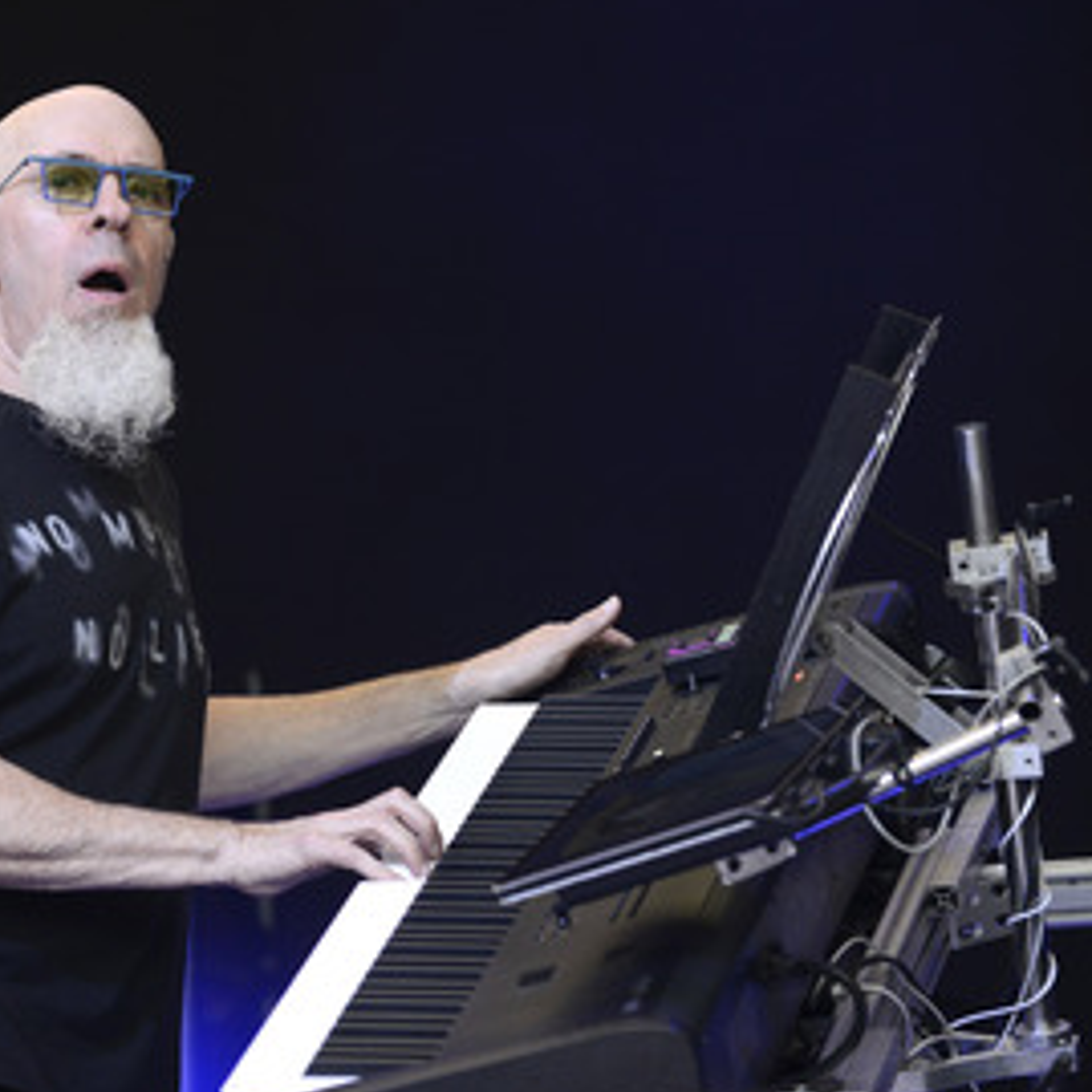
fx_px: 7102
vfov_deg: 8.8
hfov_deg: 8.8
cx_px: 254
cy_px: 585
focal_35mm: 199
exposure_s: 1/640
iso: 1000
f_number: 4.5
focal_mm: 140
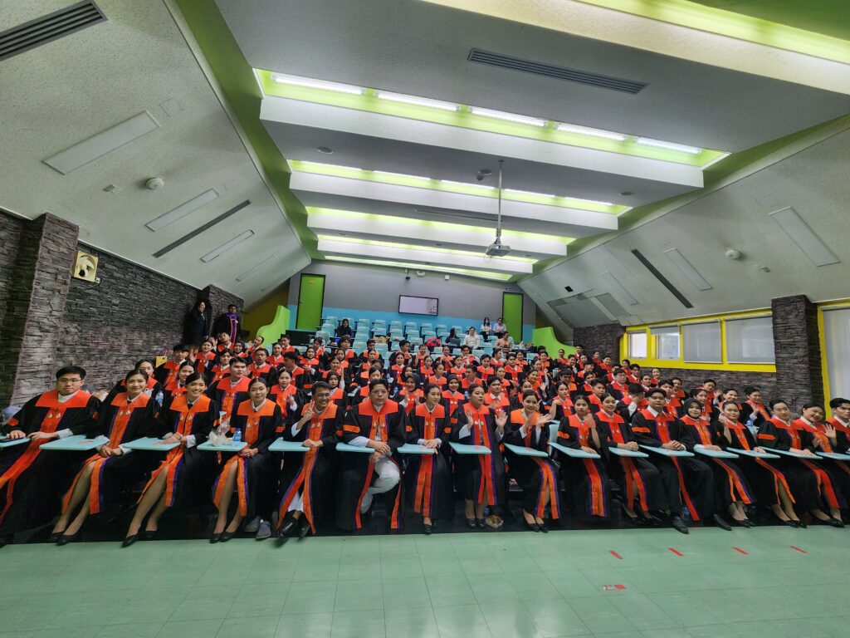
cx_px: 425
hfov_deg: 106.2
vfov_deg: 89.9
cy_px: 319
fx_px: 319
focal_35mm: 13
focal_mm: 2.2
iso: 125
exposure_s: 1/50
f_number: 2.2
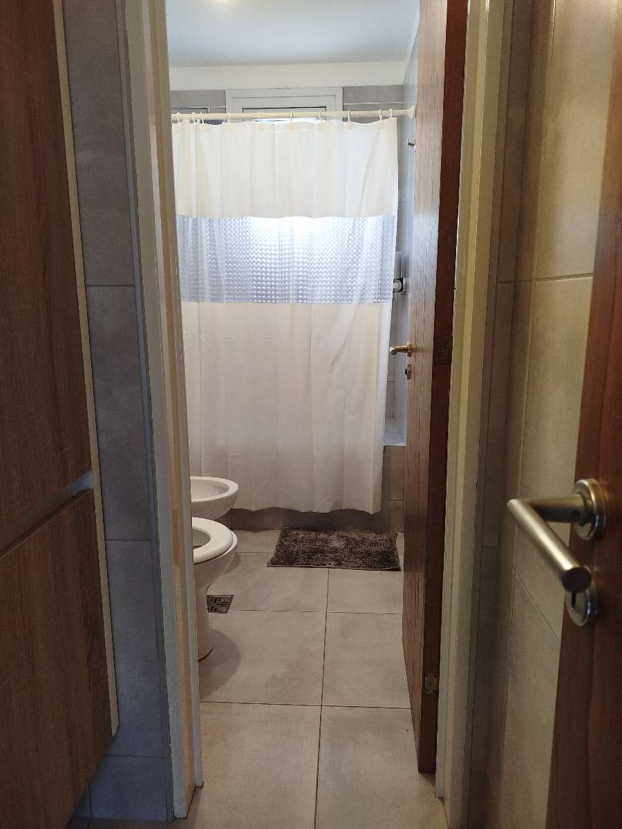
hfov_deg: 56.8
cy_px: 414
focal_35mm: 24
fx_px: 575
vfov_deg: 71.6
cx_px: 311
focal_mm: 5.31
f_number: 1.7
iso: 320
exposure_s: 1/33
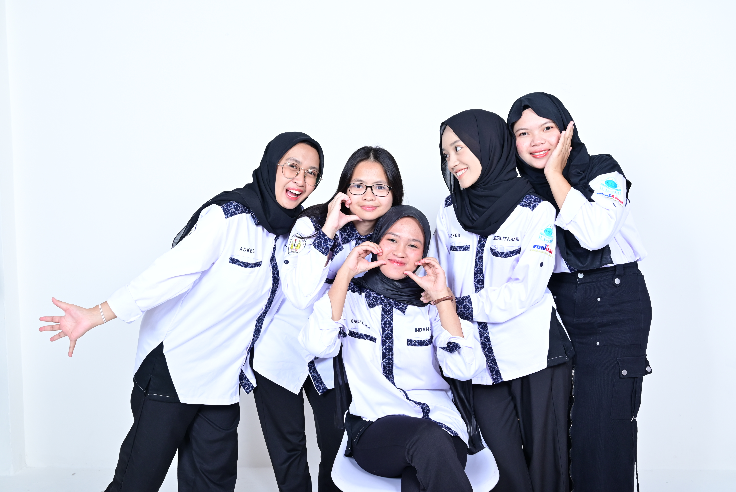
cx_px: 368
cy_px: 246
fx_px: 706
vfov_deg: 38.4
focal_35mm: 34
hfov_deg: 55.1
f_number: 8
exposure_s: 1/200
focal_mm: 34.5
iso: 320
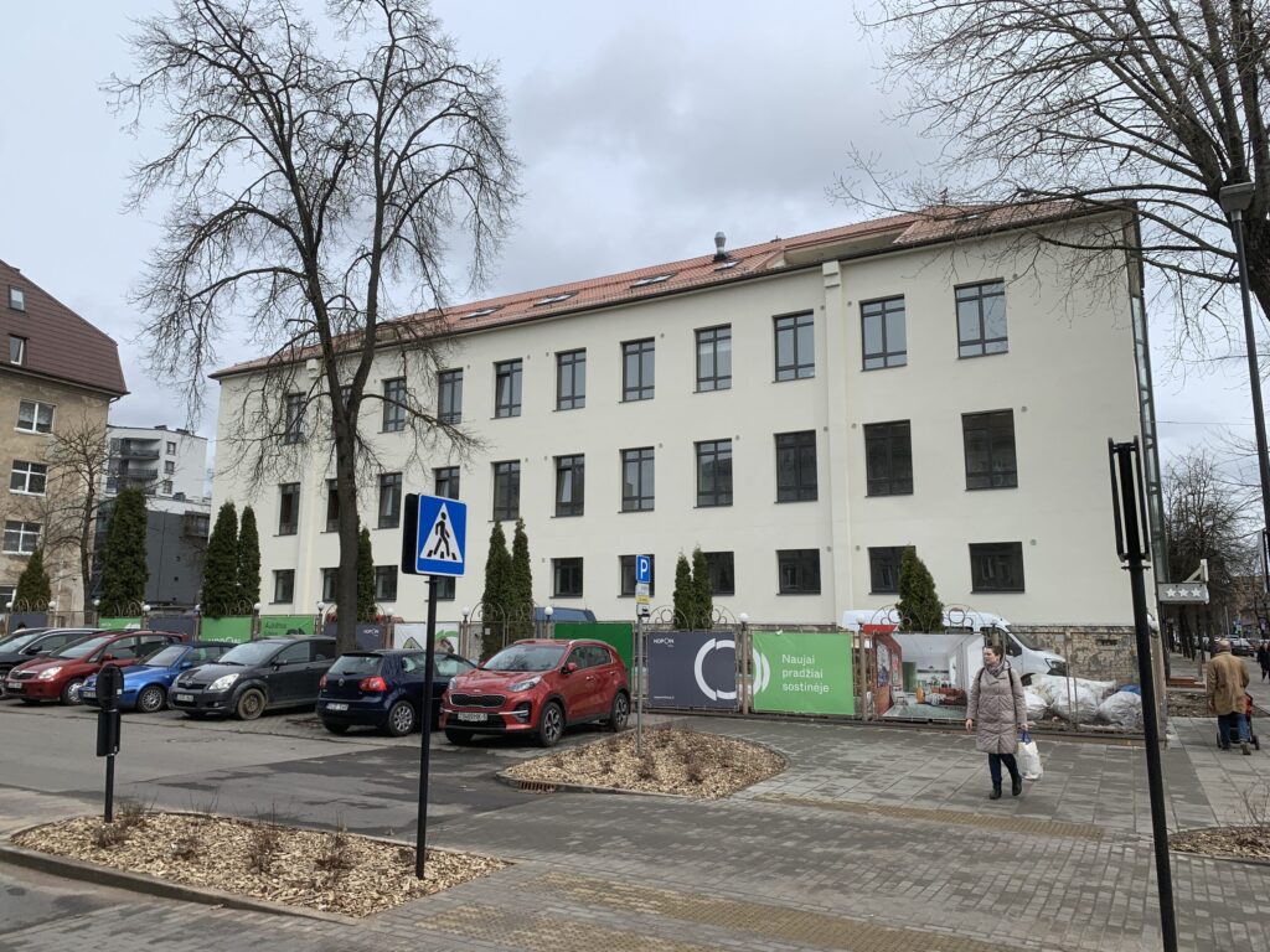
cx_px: 635
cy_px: 476
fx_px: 954
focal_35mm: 26
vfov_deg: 53.1
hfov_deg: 67.3
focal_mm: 4.25
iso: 25
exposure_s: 1/1992
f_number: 1.8
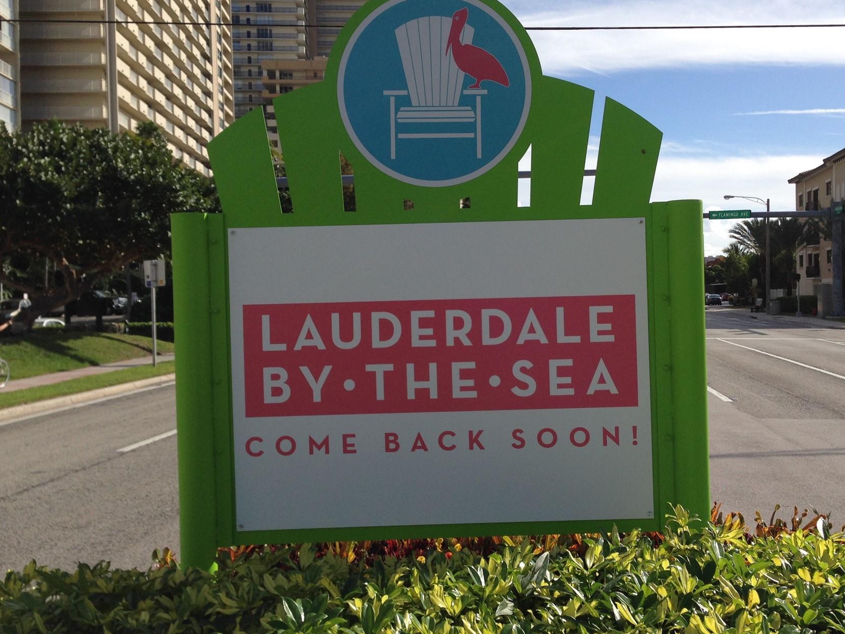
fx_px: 1001
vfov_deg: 35.1
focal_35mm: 41
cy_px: 304
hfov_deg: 45.7
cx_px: 474
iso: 50
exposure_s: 1/2169
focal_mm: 4.12
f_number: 2.4
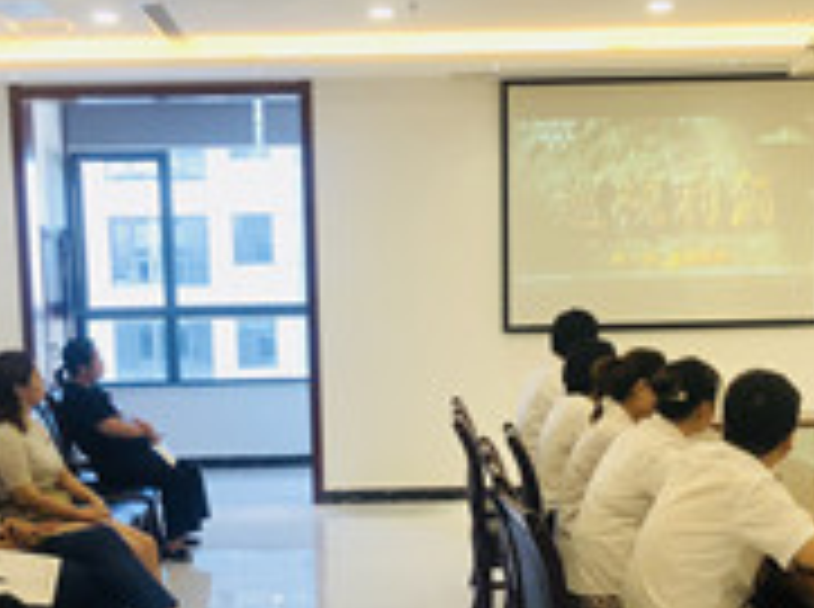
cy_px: 468
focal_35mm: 62
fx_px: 1455
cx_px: 391
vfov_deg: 23.3
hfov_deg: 31.3
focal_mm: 4
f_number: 1.8
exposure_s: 1/50
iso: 25
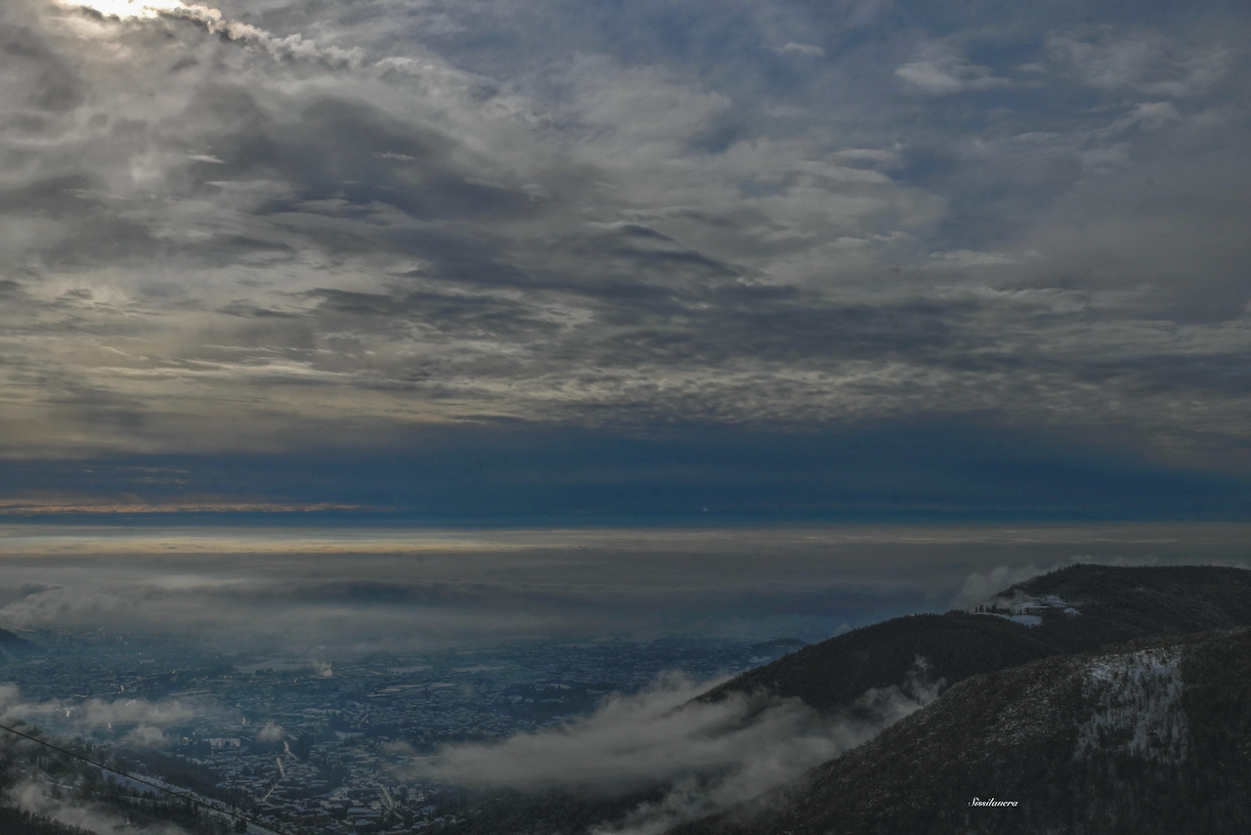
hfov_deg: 46.4
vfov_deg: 31.9
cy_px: 418
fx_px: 1460
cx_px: 626
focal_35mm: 42
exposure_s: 1/1250
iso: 100
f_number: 14
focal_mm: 28
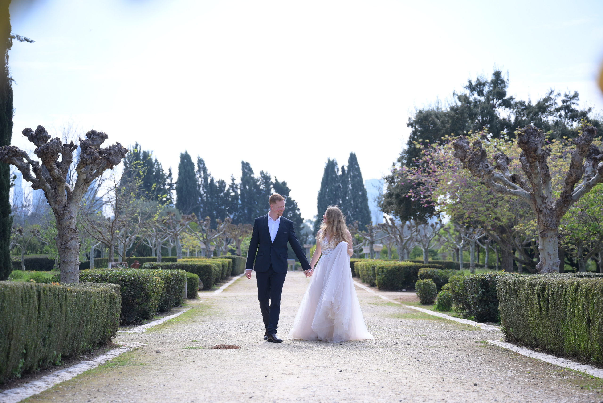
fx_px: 989
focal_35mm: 59
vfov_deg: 23.0
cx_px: 302
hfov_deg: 33.9
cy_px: 202
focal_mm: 59
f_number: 3.5
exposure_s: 1/800
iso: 125
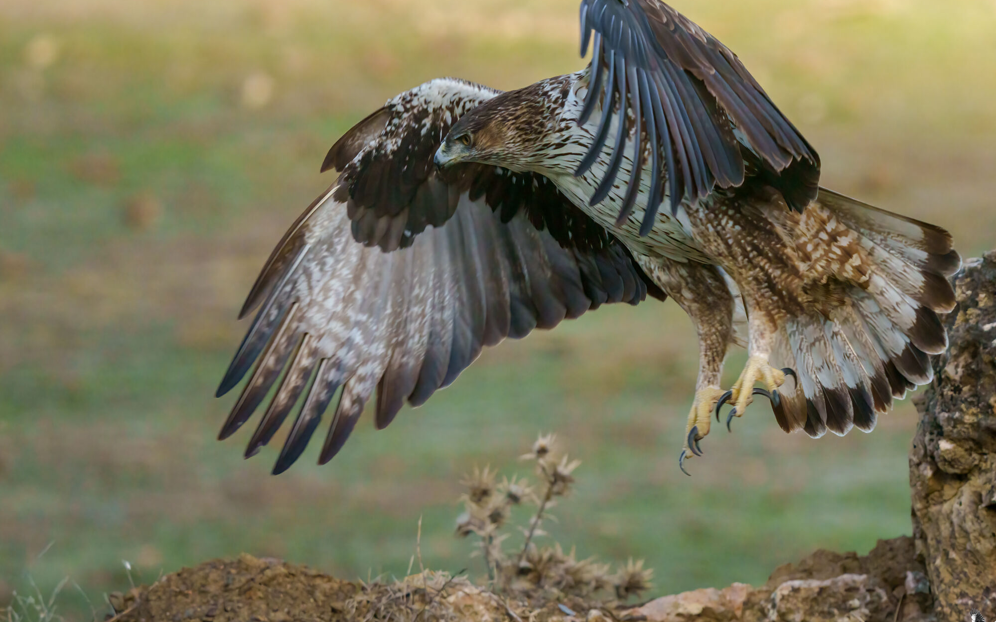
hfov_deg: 4.9
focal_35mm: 432
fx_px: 11725
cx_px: 494
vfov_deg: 3.0
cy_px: 288
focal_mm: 353
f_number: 6.3
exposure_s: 1/1000
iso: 2000
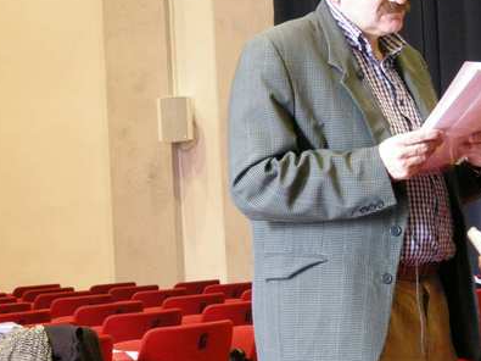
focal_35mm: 114
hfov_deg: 17.2
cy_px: 159
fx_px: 1584
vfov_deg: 13.0
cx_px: 328
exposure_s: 1/9.2
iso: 400
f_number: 3.9
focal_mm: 15.7
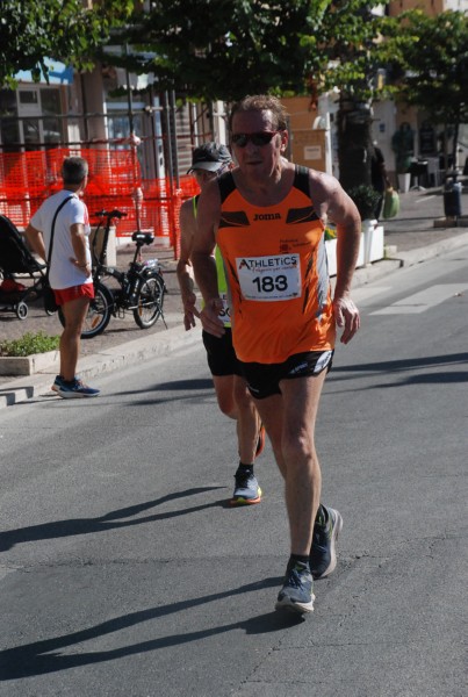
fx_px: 2182
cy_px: 348
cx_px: 234
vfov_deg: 18.1
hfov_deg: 12.2
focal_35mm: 112
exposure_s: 1/2000
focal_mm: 75
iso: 1000
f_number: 8
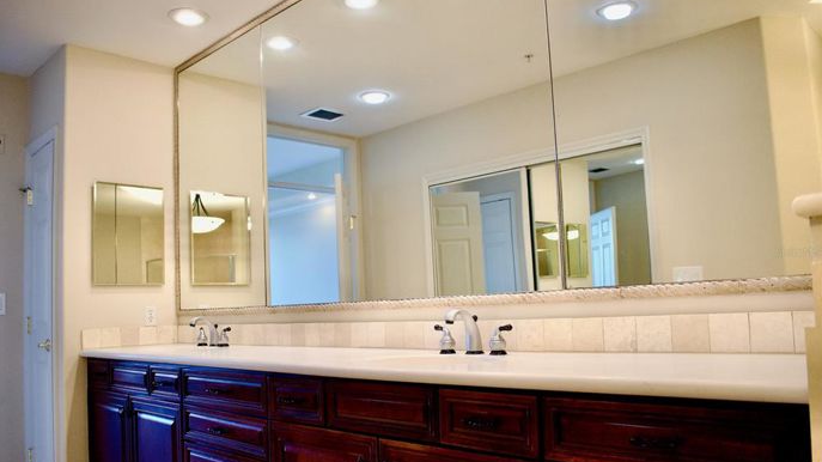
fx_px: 632
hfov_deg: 66.1
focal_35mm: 29
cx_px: 401
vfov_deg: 40.1
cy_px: 252
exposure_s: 1/250
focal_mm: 18
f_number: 3.5
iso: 800
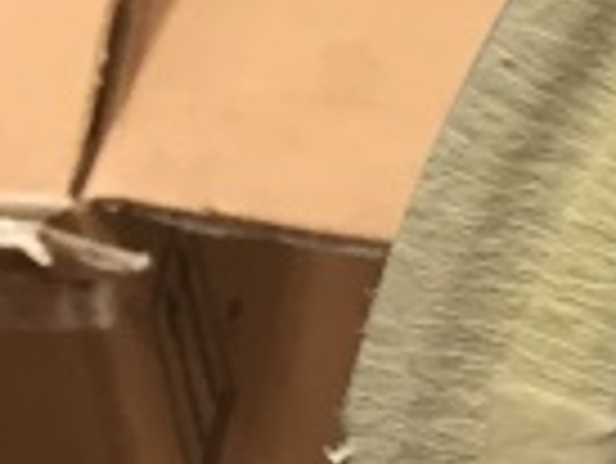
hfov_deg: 7.4
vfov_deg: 6.8
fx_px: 3865
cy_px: 378
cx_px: 2185
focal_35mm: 217
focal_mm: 4.15
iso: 80
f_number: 2.2
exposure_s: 1/33
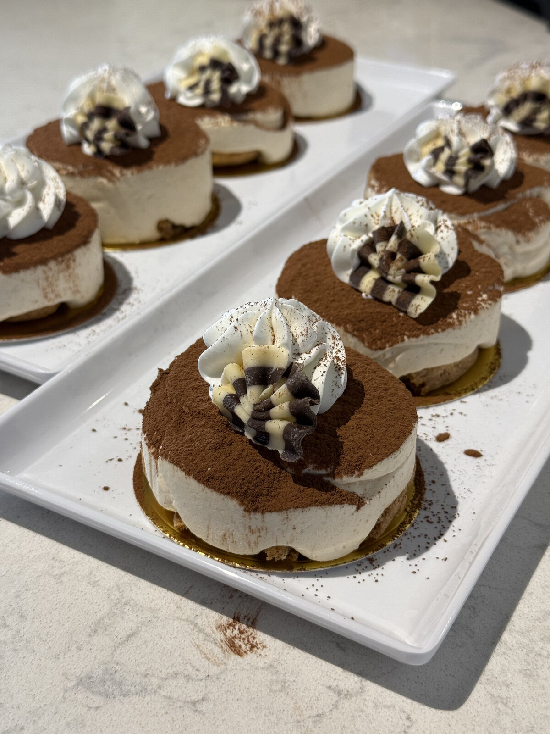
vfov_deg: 39.7
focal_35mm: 48
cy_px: 367
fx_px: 1017
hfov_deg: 30.3
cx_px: 275
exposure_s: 1/60
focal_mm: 6.76
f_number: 1.78
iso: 80
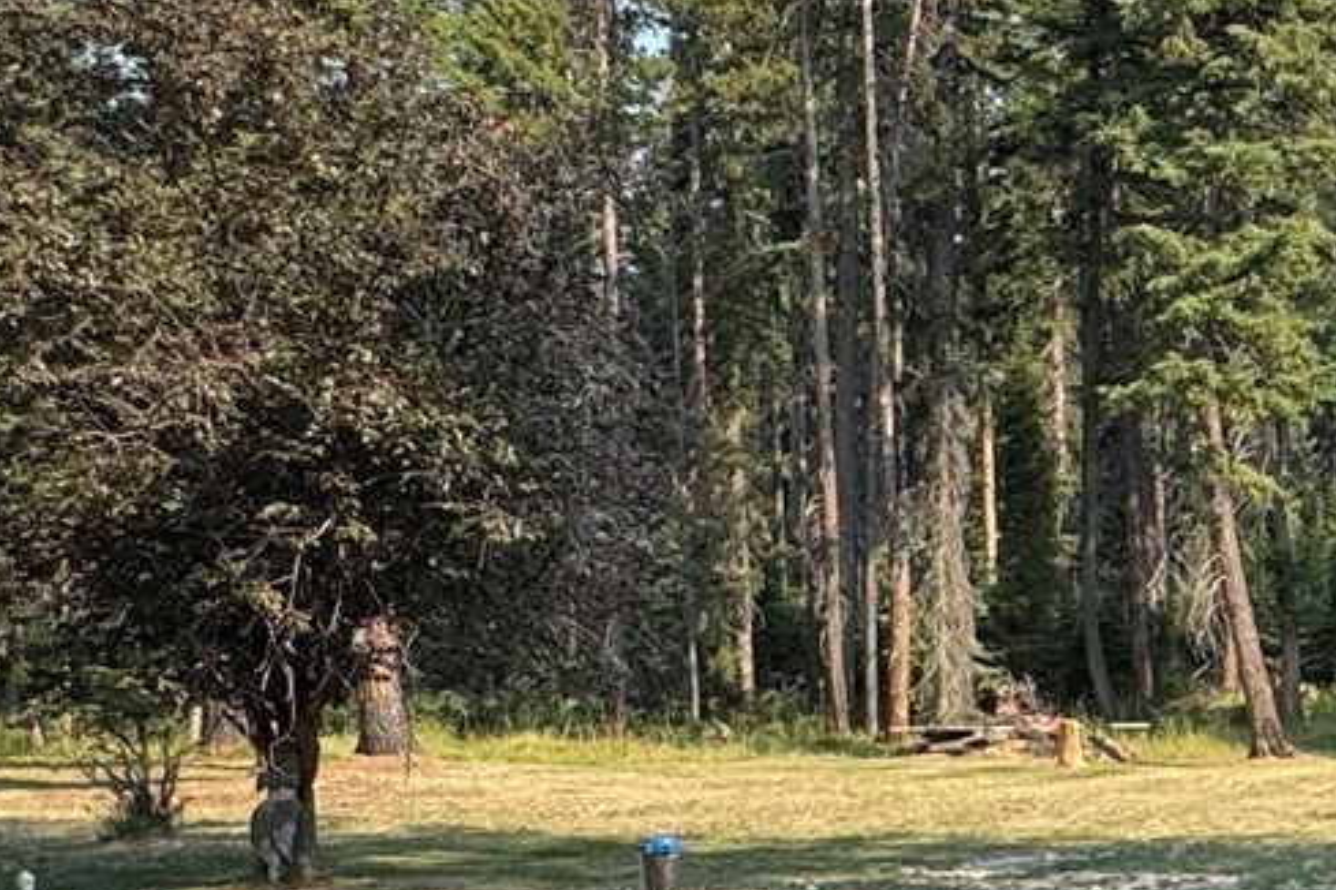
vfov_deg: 22.0
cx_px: 1820
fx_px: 2264
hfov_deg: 26.7
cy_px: 691
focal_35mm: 61
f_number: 2.2
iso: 40
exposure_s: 1/533
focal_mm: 2.22
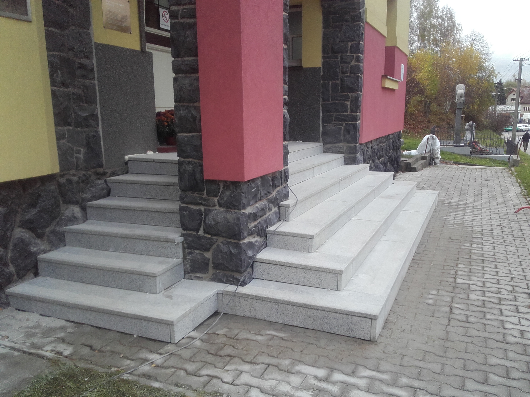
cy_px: 198
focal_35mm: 31
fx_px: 475
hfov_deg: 58.4
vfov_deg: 45.4
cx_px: 265
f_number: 2.2
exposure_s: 1/166
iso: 50
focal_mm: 3.31
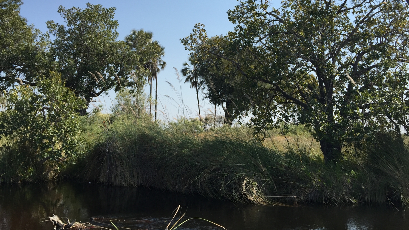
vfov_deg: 36.3
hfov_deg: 61.0
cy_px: 75
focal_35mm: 32
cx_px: 205
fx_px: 347
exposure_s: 1/1522
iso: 32
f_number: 2.2
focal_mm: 4.15
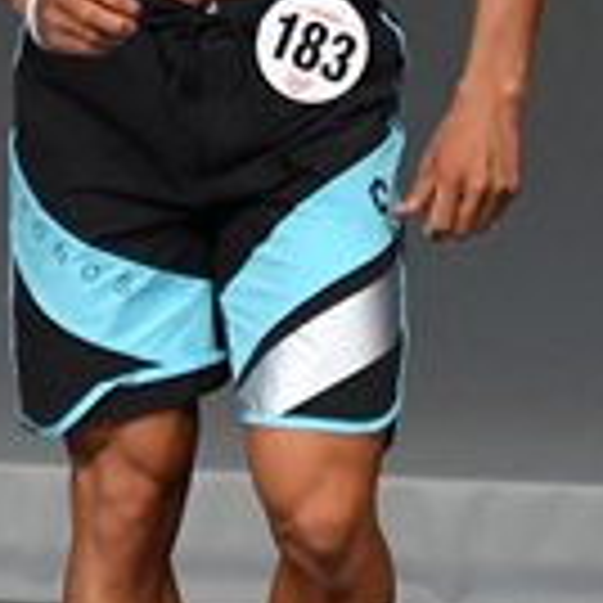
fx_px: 36184
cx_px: 637
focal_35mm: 1836
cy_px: 202
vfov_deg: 1.0
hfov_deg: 1.0
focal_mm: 250
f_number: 5.6
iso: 4000
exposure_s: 1/400
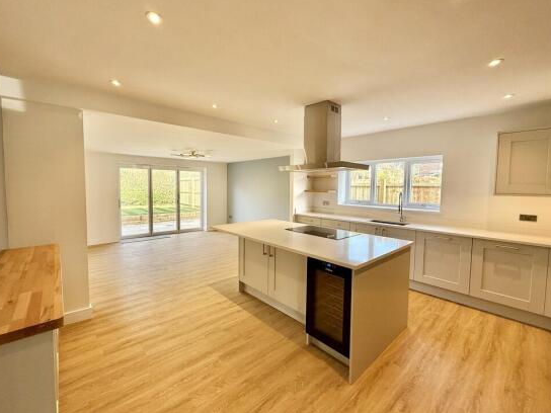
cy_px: 200
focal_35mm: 15
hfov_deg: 98.1
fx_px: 239
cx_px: 265
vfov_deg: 81.7
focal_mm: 2.22
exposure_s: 1/99
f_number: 2.2
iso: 64
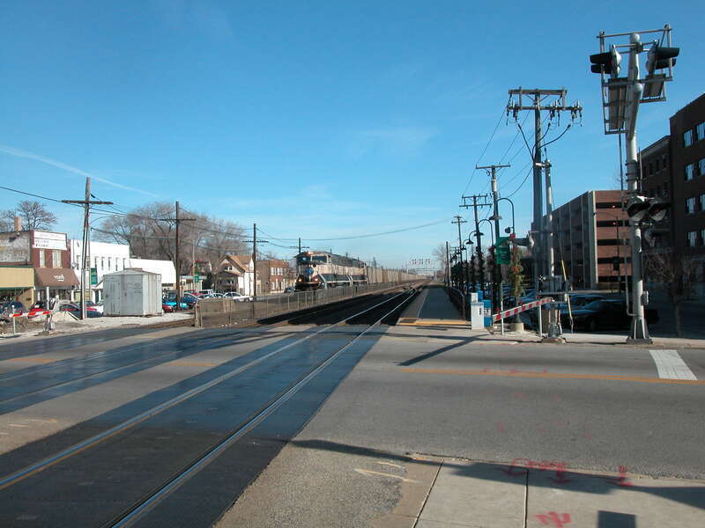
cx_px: 352
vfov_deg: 40.7
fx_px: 713
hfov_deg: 52.6
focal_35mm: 35
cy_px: 264
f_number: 6.7
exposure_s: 1/421
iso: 100
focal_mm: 9
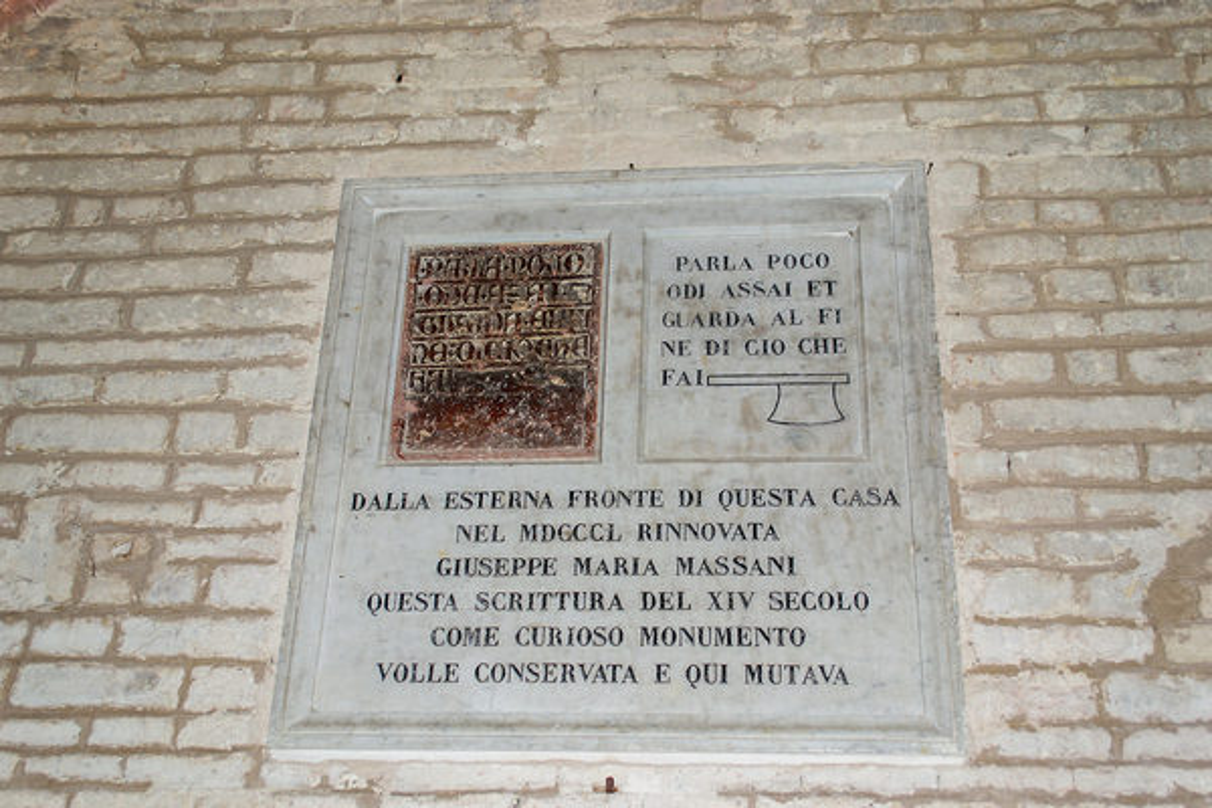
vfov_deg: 30.8
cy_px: 404
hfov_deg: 45.0
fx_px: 1464
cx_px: 606
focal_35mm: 44
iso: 100
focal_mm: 29
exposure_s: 1/60
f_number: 5.6
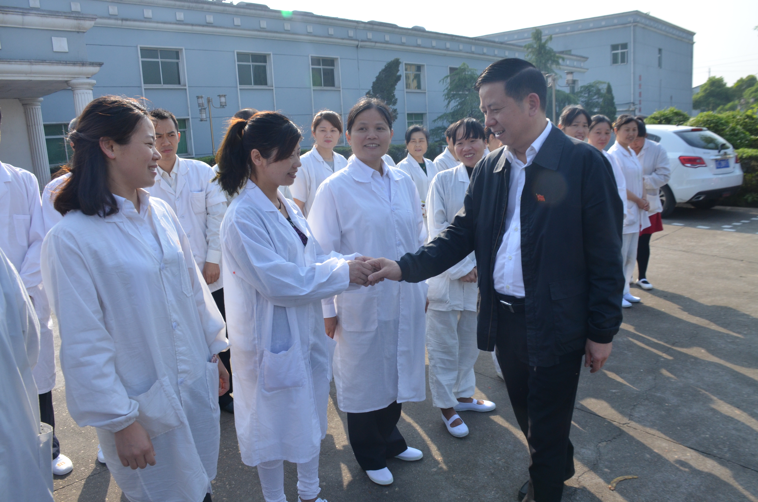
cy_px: 251
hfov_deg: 67.5
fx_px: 567
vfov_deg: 47.7
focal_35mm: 27
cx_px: 379
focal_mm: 18
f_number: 10
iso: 500
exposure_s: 1/400
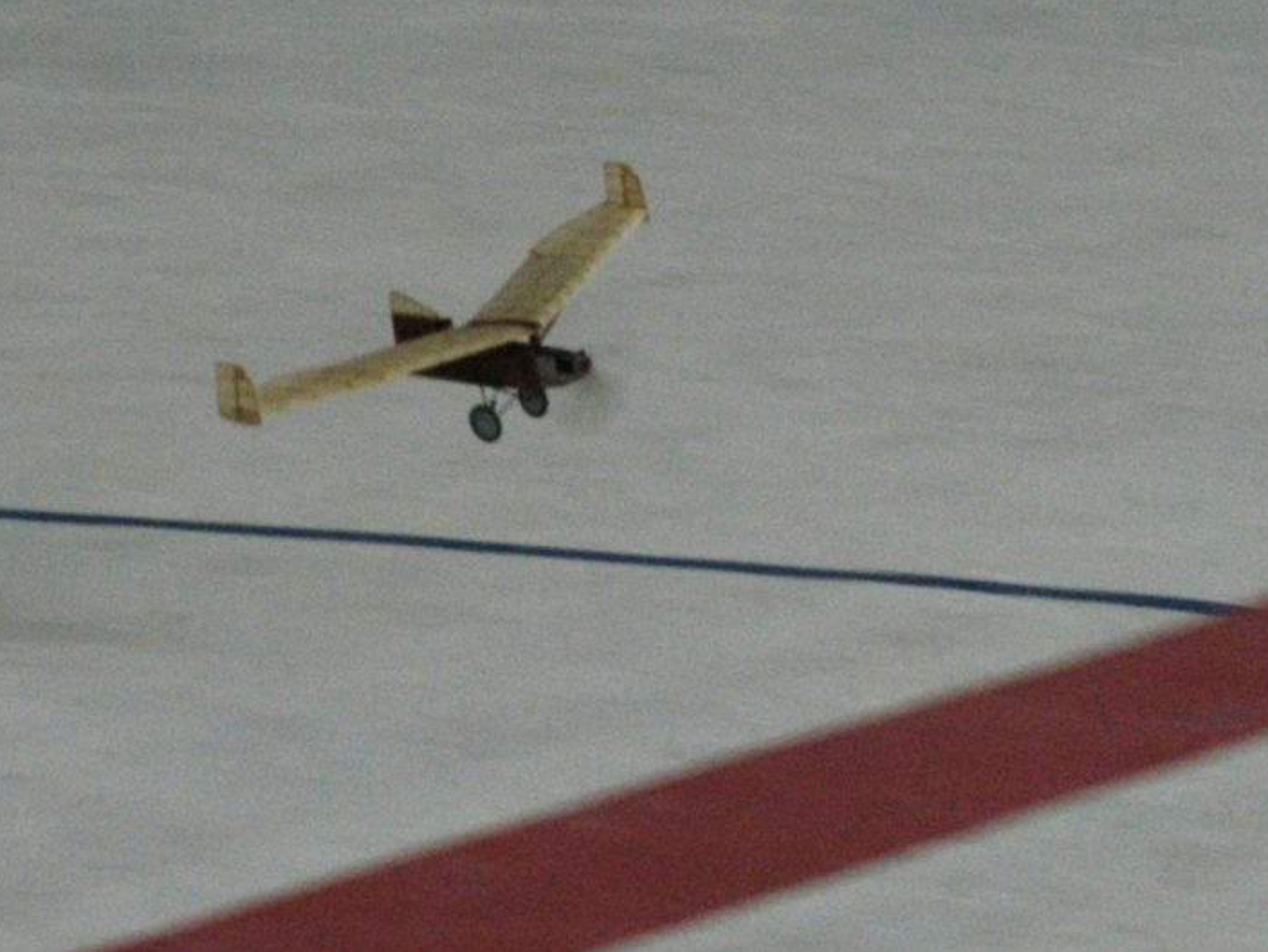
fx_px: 3005
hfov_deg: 23.8
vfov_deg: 18.0
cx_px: 595
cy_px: 475
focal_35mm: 82
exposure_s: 1/60
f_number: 4
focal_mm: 50
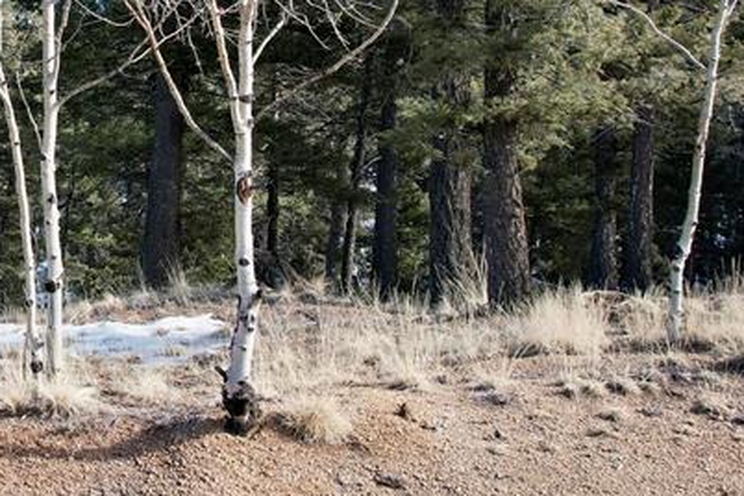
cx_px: -139
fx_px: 1157
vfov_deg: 24.0
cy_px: 128
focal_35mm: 56
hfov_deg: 30.5
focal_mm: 8.38
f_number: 2.8
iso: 150
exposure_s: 1/640
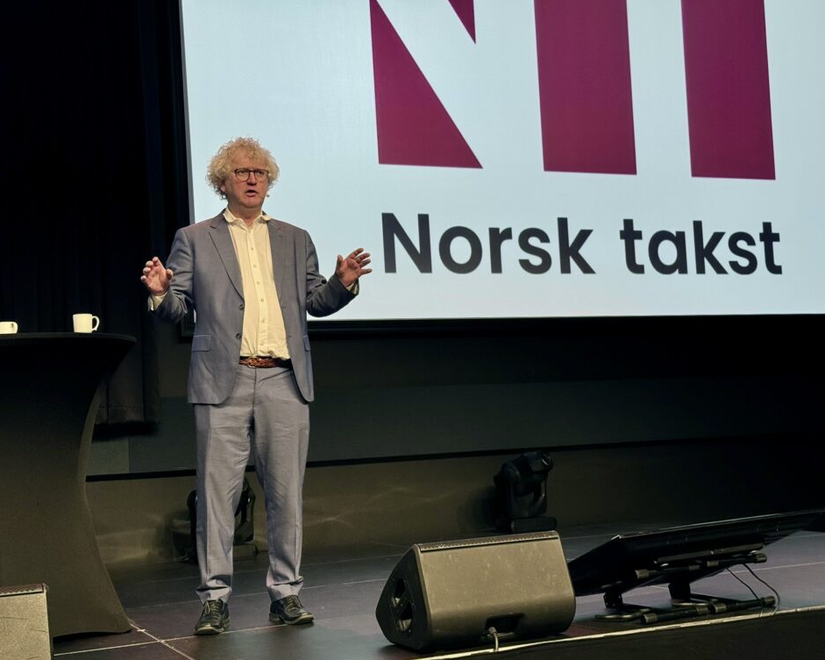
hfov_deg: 36.6
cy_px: 332
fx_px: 1245
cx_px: 437
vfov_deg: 29.7
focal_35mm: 51
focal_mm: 6.76
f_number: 1.78
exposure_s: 1/150
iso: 50
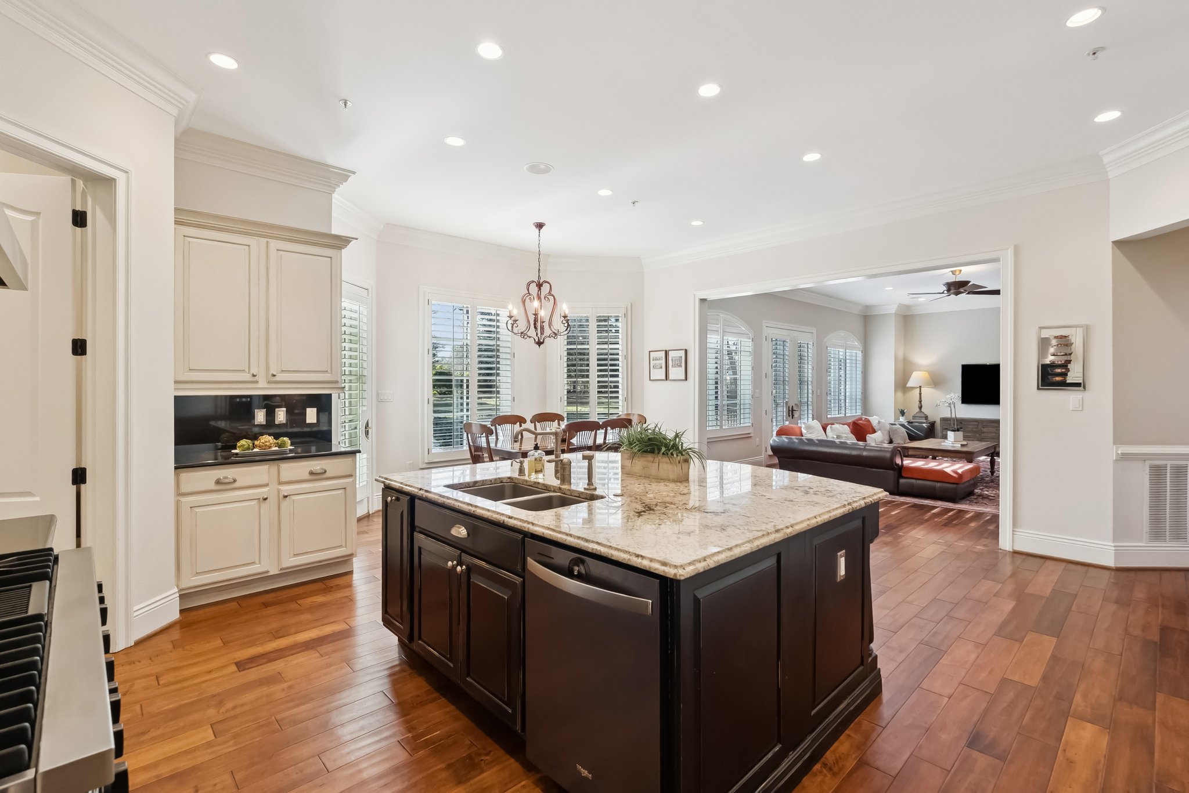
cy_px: 396
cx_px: 594
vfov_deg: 73.8
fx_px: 529
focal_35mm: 16
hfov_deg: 96.7
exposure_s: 1/200
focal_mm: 16
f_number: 6.3
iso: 4000
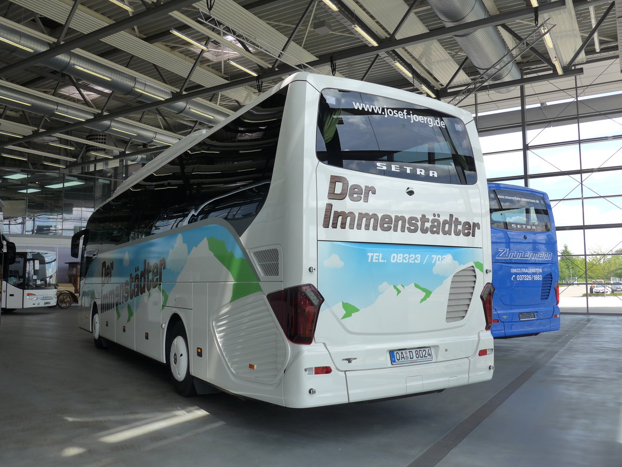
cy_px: 234
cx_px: 311
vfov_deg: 48.2
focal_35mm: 29
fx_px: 521
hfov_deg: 61.7
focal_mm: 6
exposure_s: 1/500
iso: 125
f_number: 2.8
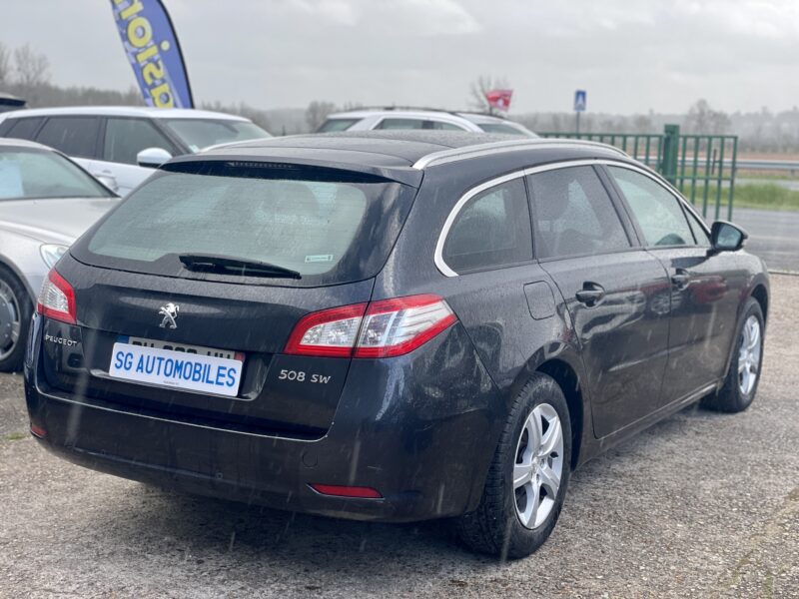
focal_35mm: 52
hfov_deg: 36.8
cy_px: 300
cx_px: 400
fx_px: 1200
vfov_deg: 28.0
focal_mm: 6
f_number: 2
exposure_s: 1/335
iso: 32
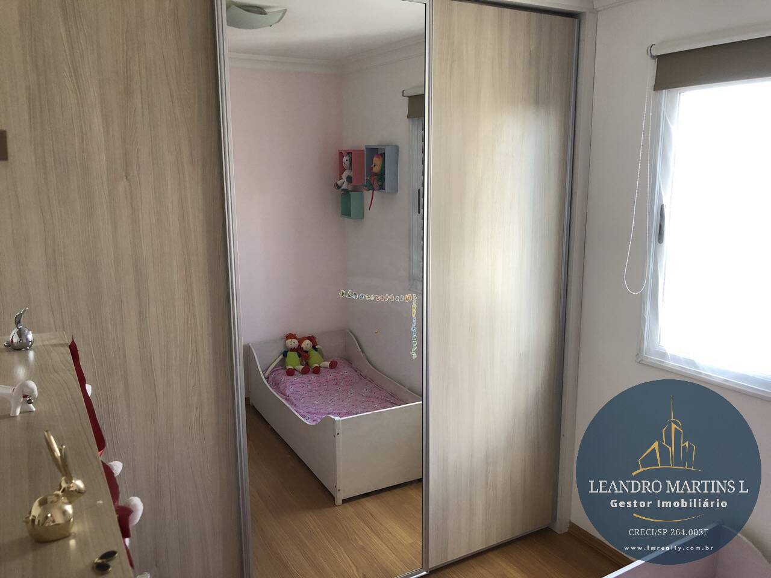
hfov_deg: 63.4
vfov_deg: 49.7
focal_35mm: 28
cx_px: 386
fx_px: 624
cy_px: 289
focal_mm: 3.99
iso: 40
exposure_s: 1/30
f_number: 1.8
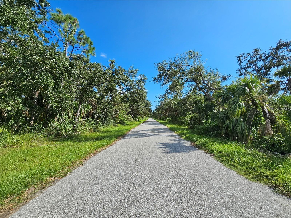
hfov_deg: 106.2
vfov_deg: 89.9
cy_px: 109
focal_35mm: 13
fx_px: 109
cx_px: 146
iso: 50
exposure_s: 1/2365
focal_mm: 2.2
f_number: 2.2
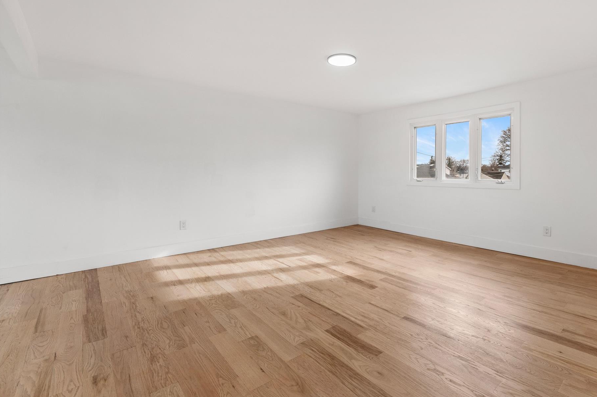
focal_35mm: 17
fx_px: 282
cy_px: 175
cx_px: 337
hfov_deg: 92.8
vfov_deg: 70.1
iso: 500
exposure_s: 1/80
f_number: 8
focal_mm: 15
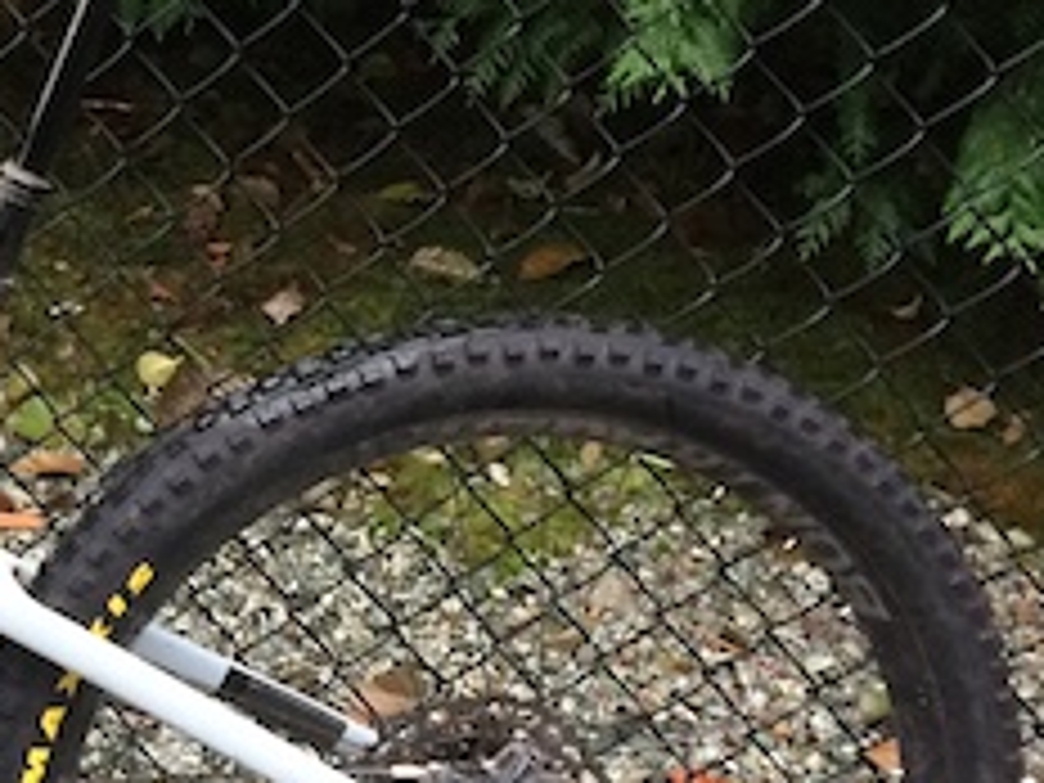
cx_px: -279
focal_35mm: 100
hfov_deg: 18.4
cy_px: 194
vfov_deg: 14.7
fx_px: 3016
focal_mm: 4.15
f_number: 2.2
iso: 125
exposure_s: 1/30
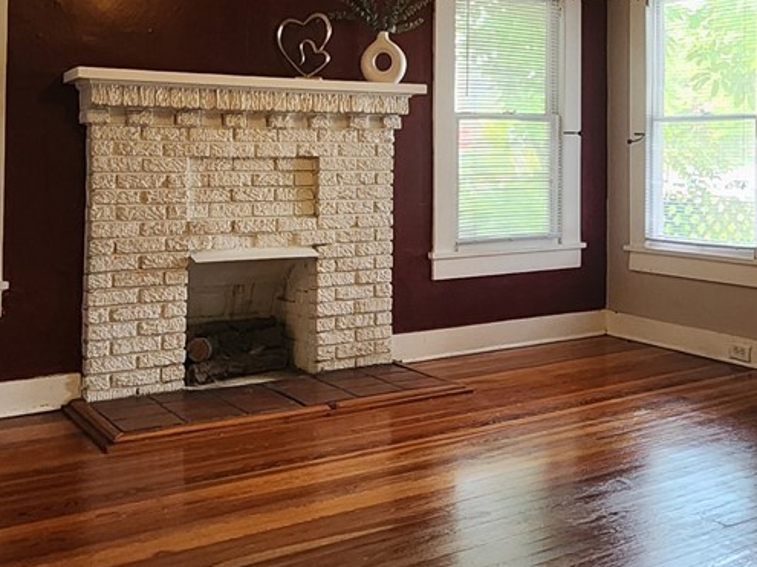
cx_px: 479
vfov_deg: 33.5
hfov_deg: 44.4
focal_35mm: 42
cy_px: 130
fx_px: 918
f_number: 2.2
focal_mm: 2.2
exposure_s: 1/40
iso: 320
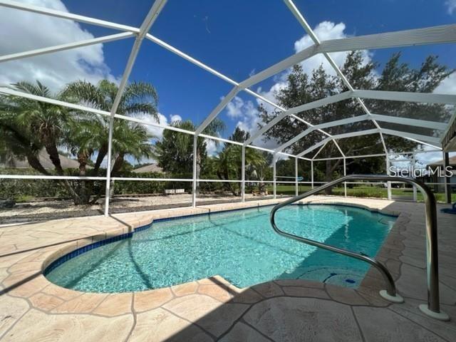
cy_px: 171
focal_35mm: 13
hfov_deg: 106.2
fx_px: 171
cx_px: 228
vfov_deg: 89.9
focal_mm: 1.57
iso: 32
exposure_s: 1/1575
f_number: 1.8
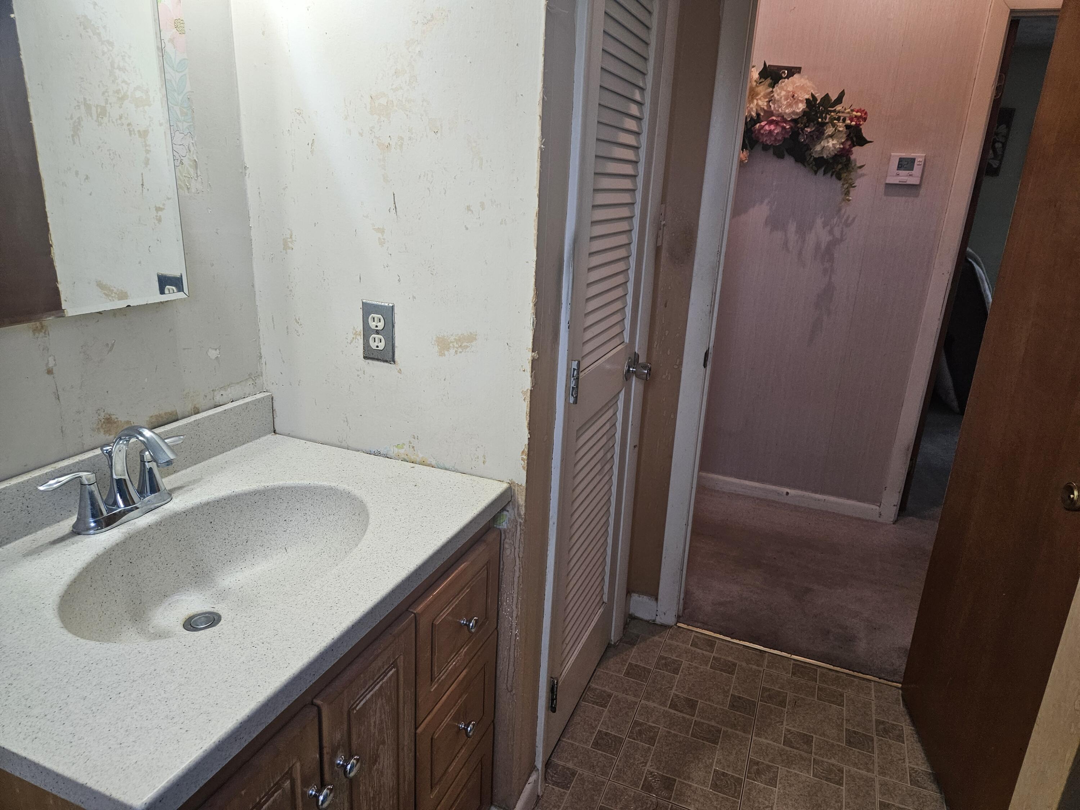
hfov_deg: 73.9
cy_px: 405
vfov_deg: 58.9
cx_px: 540
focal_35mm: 23
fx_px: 718
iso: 200
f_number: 1.8
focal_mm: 5.4
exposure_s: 1/120
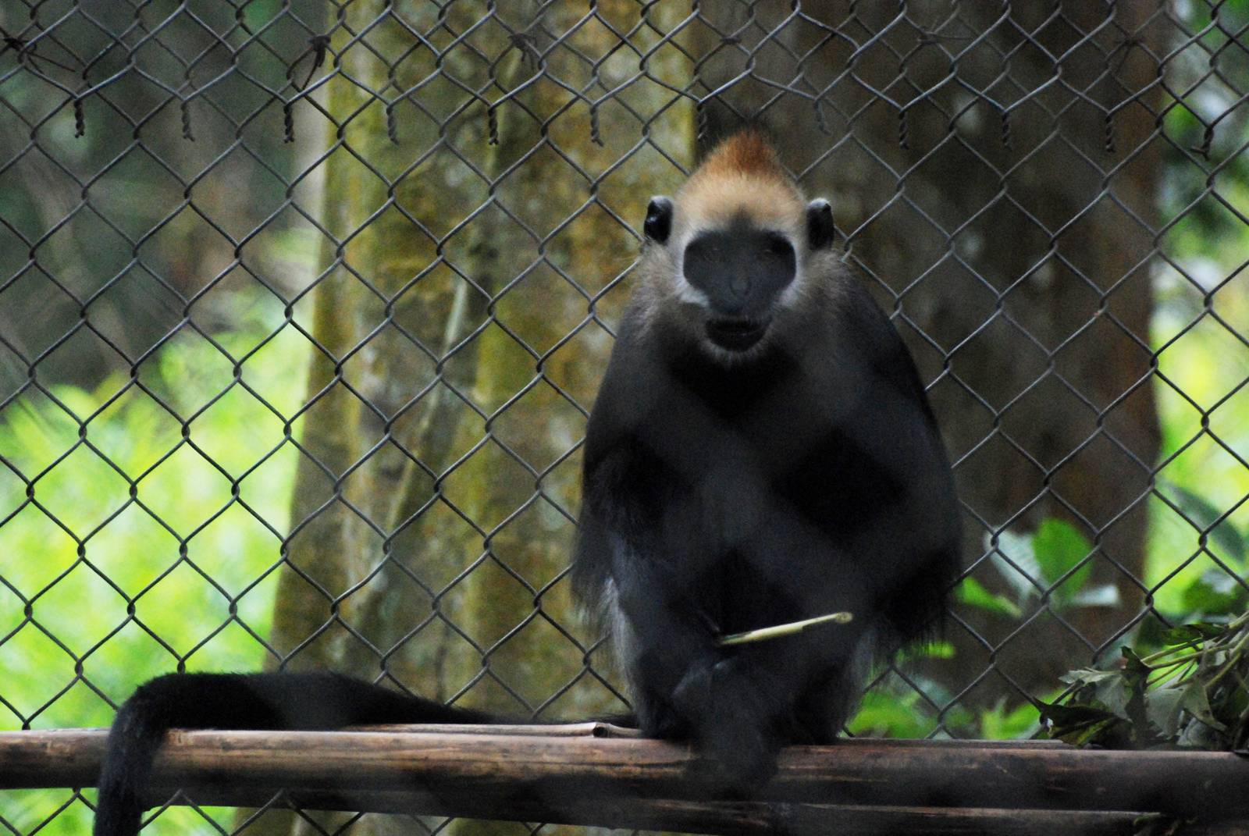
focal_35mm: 450
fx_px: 15631
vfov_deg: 3.1
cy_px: 418
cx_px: 624
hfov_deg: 4.6
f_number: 5.6
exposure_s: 1/160
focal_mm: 300
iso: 1600
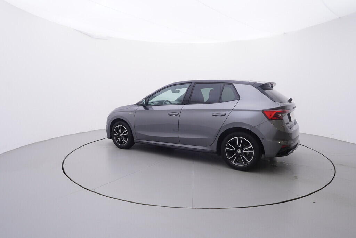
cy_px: 119
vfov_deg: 56.2
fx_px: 223
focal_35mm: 22
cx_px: 178
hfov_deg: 77.3
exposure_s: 1/80
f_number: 5
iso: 200
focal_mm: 15
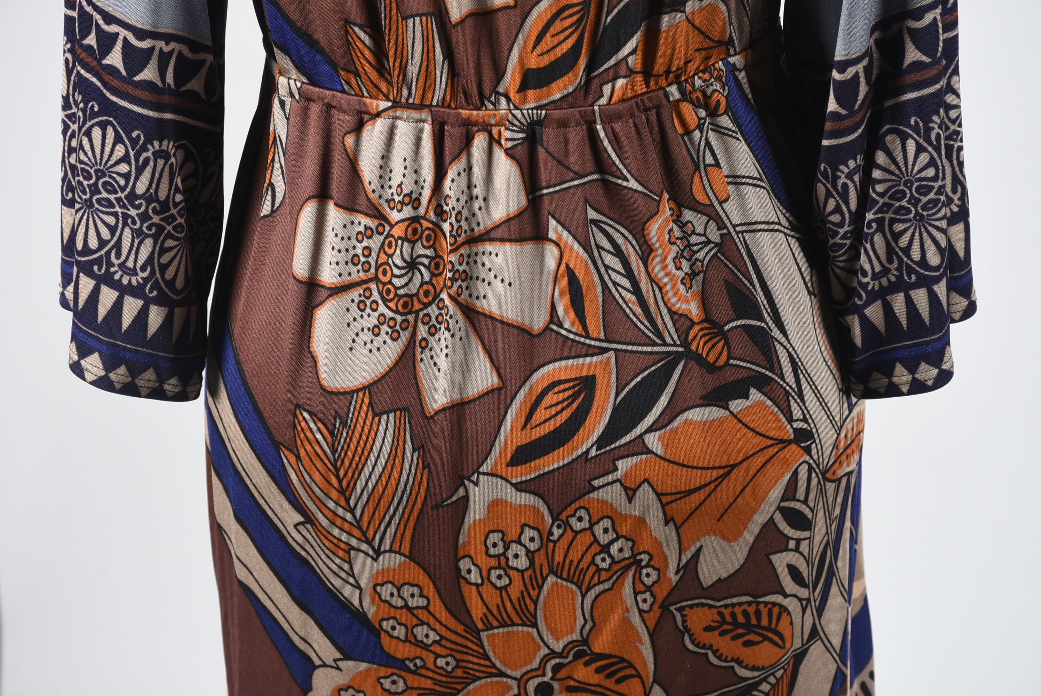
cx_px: 520
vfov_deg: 13.1
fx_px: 3039
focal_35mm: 105
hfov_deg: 19.4
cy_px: 348
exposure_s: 1/125
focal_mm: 70
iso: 200
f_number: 10
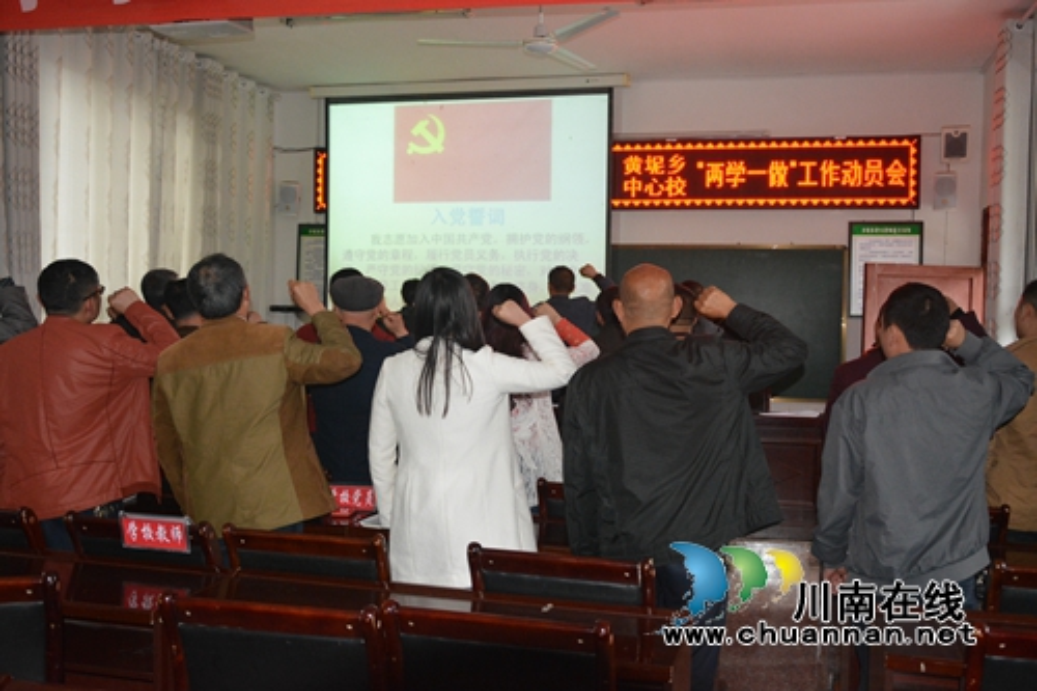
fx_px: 1037
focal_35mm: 36
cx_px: 518
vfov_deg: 36.8
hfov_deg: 53.1
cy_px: 346
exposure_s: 1/60
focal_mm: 24
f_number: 3.8
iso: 2500
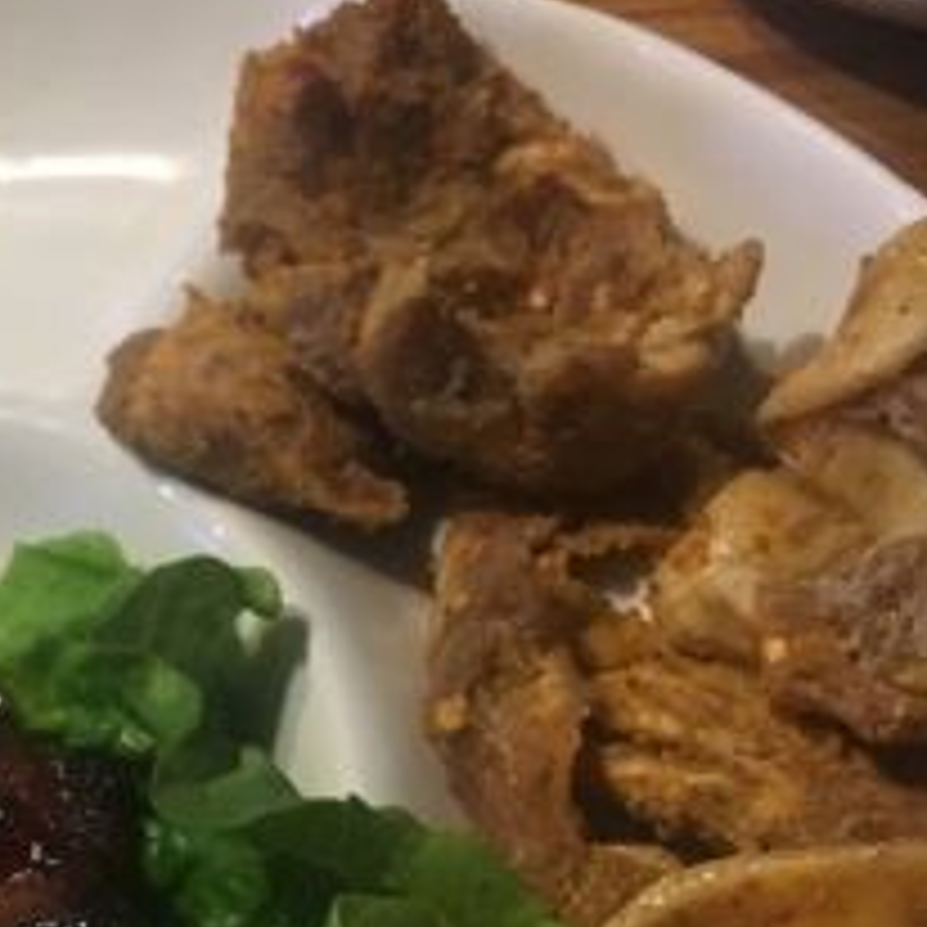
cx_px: -101
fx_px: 2636
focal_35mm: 87
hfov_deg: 19.1
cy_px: 864
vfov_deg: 19.5
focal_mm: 4.15
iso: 250
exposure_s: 1/33
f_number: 2.2
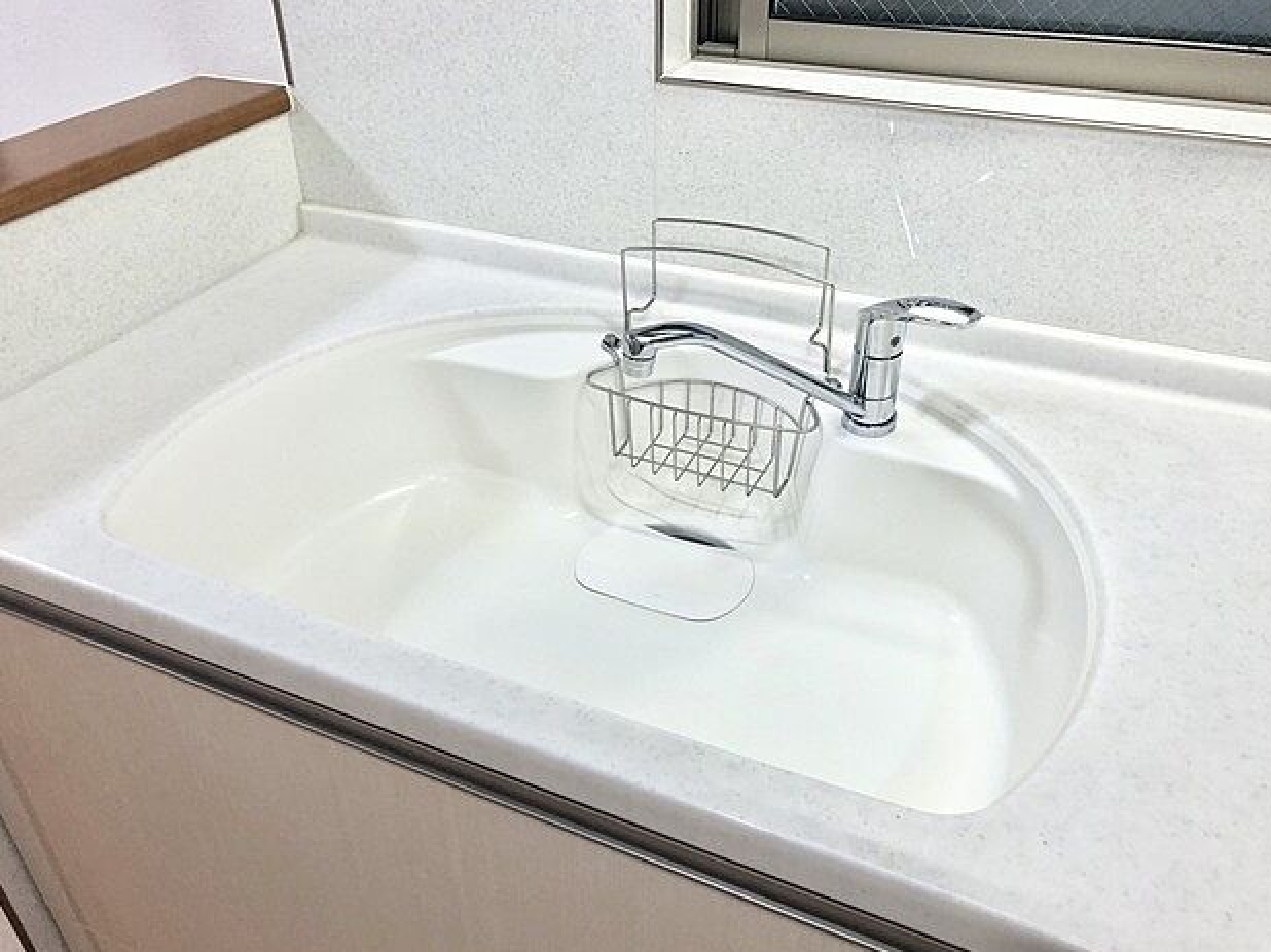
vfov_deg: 48.2
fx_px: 1064
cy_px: 477
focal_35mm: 29
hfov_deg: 61.7
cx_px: 625
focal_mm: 3.99
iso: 20
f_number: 1.8
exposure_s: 1/33
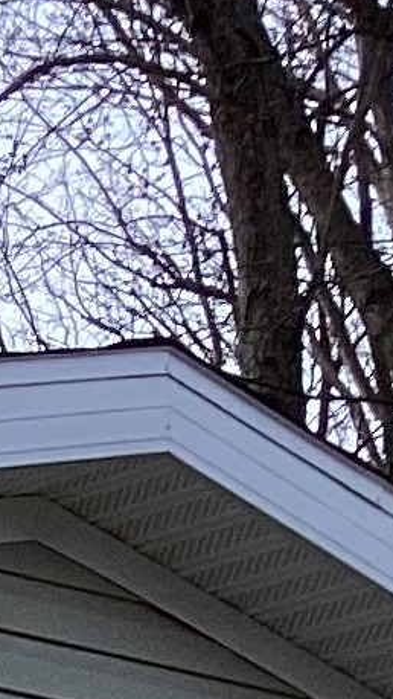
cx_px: -1195
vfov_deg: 8.7
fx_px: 4164
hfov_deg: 4.9
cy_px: 1702
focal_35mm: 225
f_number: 2.4
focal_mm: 3.3
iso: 25
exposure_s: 1/646
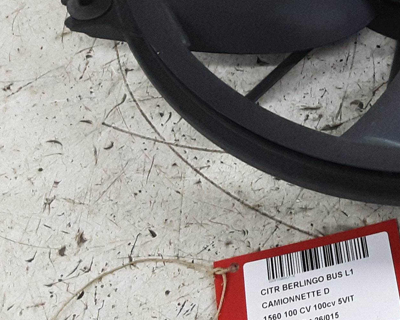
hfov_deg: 25.1
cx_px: 464
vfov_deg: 21.4
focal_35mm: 69
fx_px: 817
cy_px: 7
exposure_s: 1/33
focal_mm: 2.91
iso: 160
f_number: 1.9
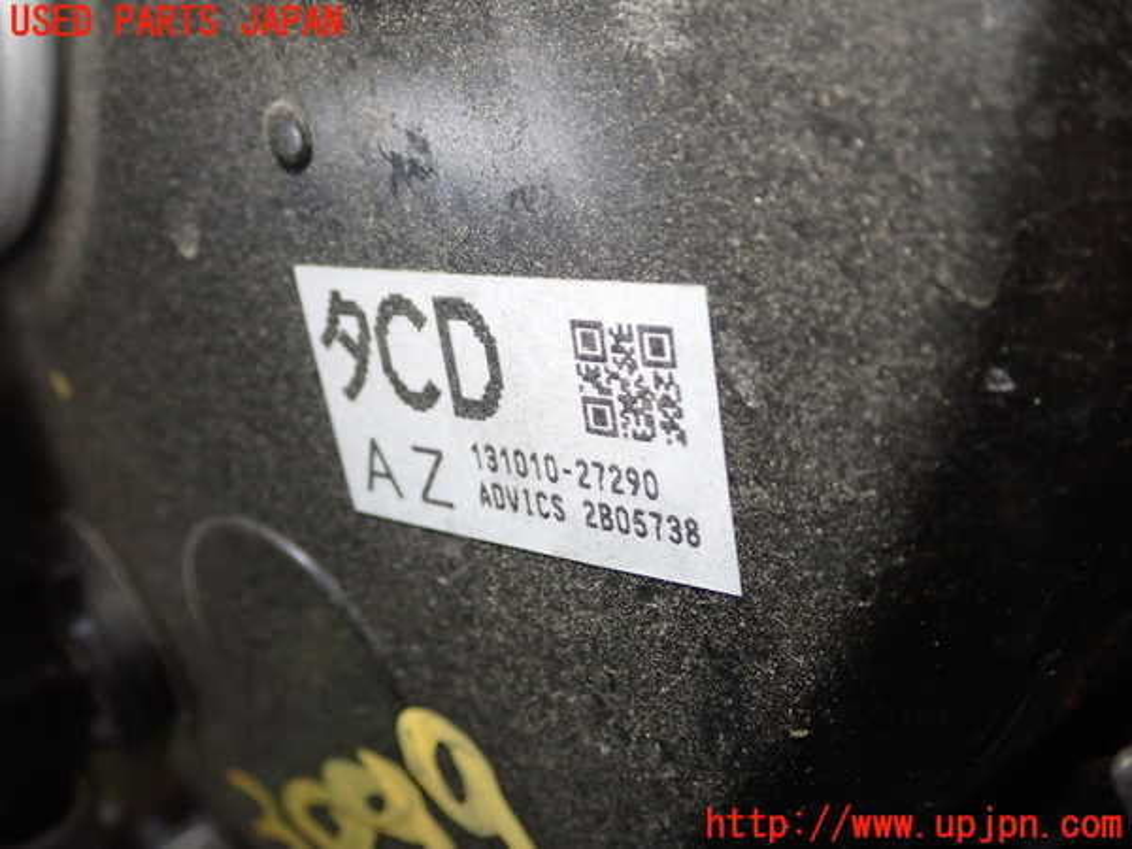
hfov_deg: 42.9
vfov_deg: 32.9
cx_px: 566
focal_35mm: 44
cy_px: 424
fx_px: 1439
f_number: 2.9
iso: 500
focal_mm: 7.84
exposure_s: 1/40
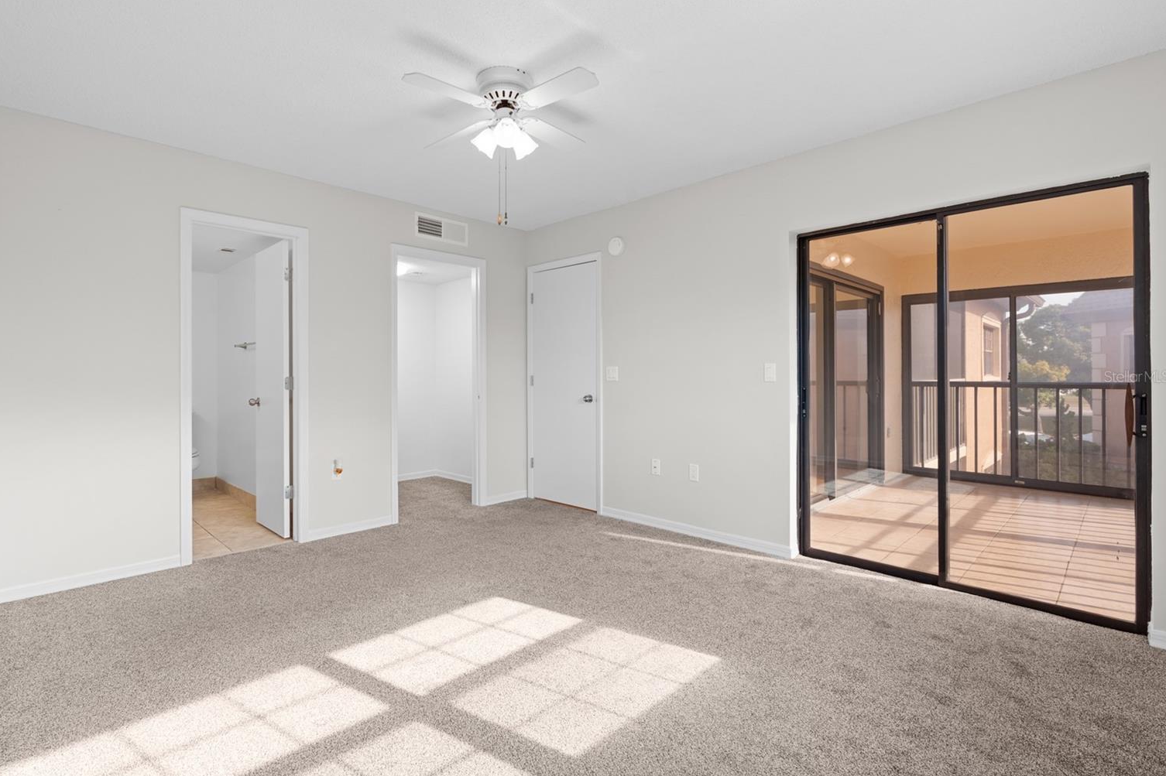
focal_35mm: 17
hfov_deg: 93.2
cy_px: 376
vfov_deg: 70.4
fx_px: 550
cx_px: 554
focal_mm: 16
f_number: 9
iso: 250
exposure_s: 1/2.5
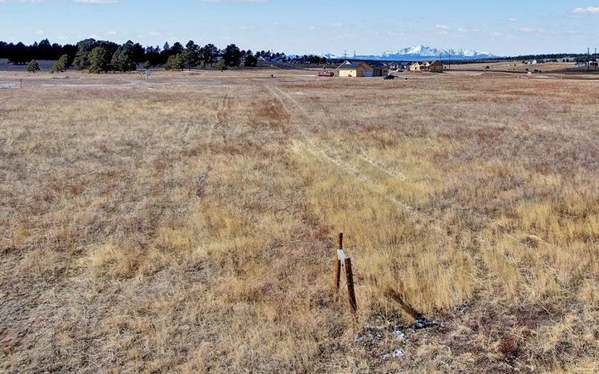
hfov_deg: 53.3
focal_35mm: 36
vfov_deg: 34.4
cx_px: 382
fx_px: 588
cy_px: 84
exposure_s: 1/60
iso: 100
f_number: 2.8
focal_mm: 4.4
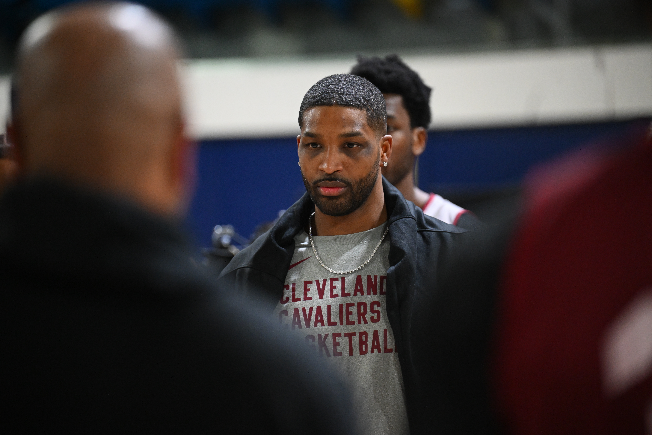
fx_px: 3622
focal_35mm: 200
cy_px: 218
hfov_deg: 10.3
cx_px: 326
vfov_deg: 6.9
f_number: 2.8
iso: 5000
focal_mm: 200
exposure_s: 1/800
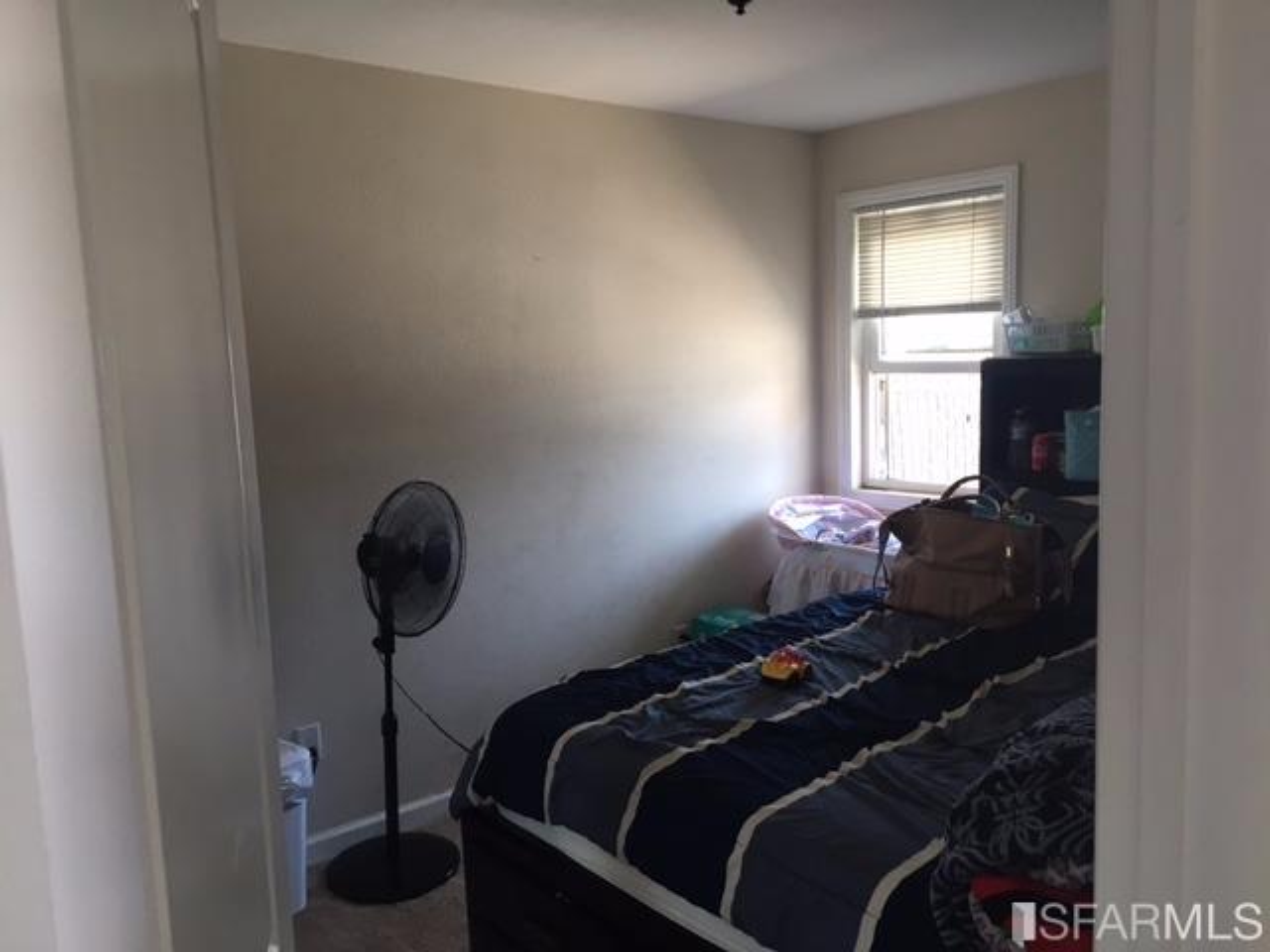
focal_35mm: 29
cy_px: 476
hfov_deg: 61.7
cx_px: 635
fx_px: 1064
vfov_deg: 48.2
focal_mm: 4.15
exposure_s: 1/30
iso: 50
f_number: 2.2
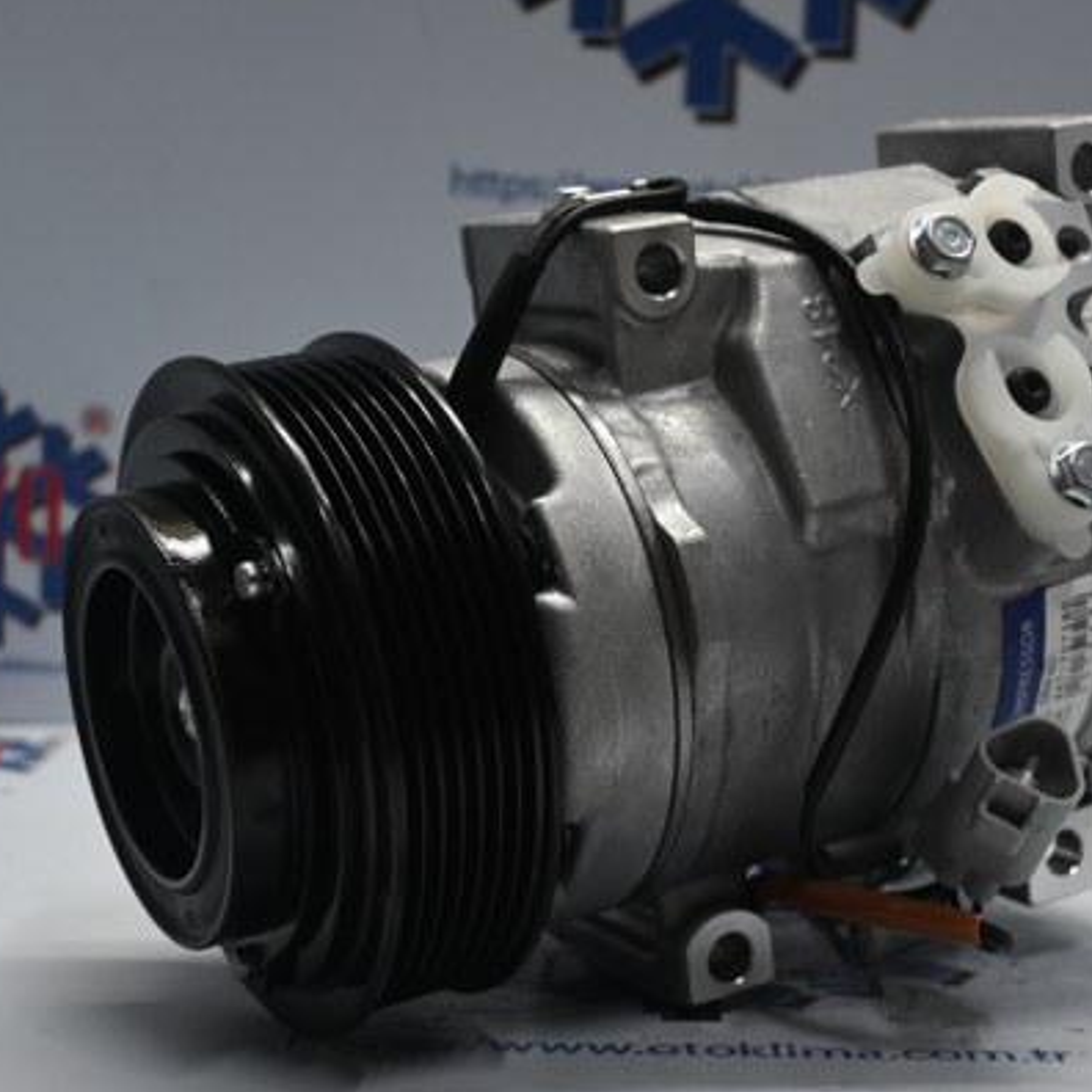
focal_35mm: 68
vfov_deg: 25.5
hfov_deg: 25.4
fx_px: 2414
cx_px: 698
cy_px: 543
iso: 640
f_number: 5.3
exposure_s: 1/60
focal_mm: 35
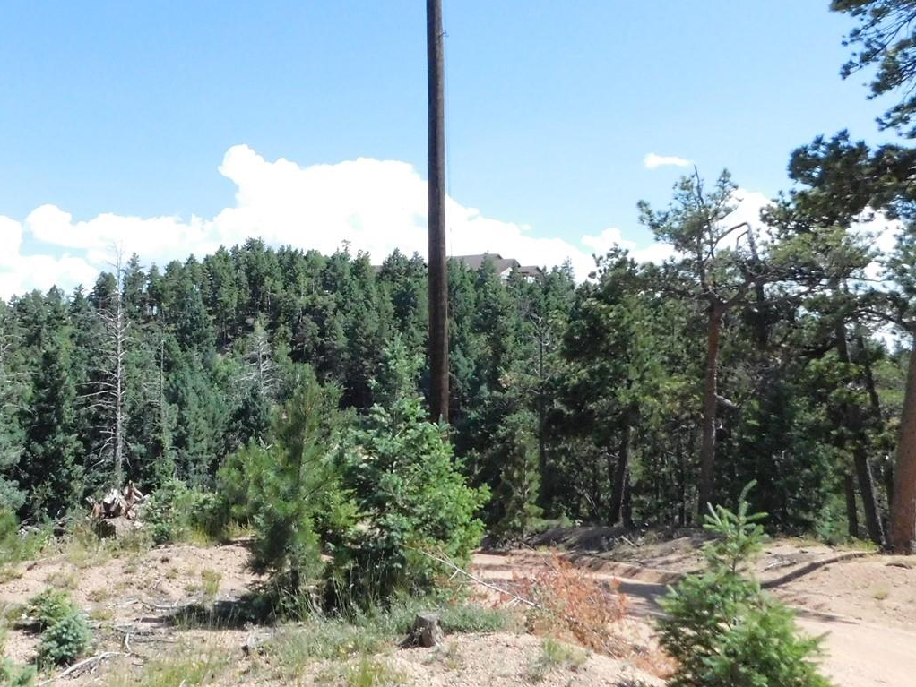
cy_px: 258
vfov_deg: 39.4
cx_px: 249
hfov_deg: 49.6
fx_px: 953
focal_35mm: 36
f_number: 6
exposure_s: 1/1500
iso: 800
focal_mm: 4
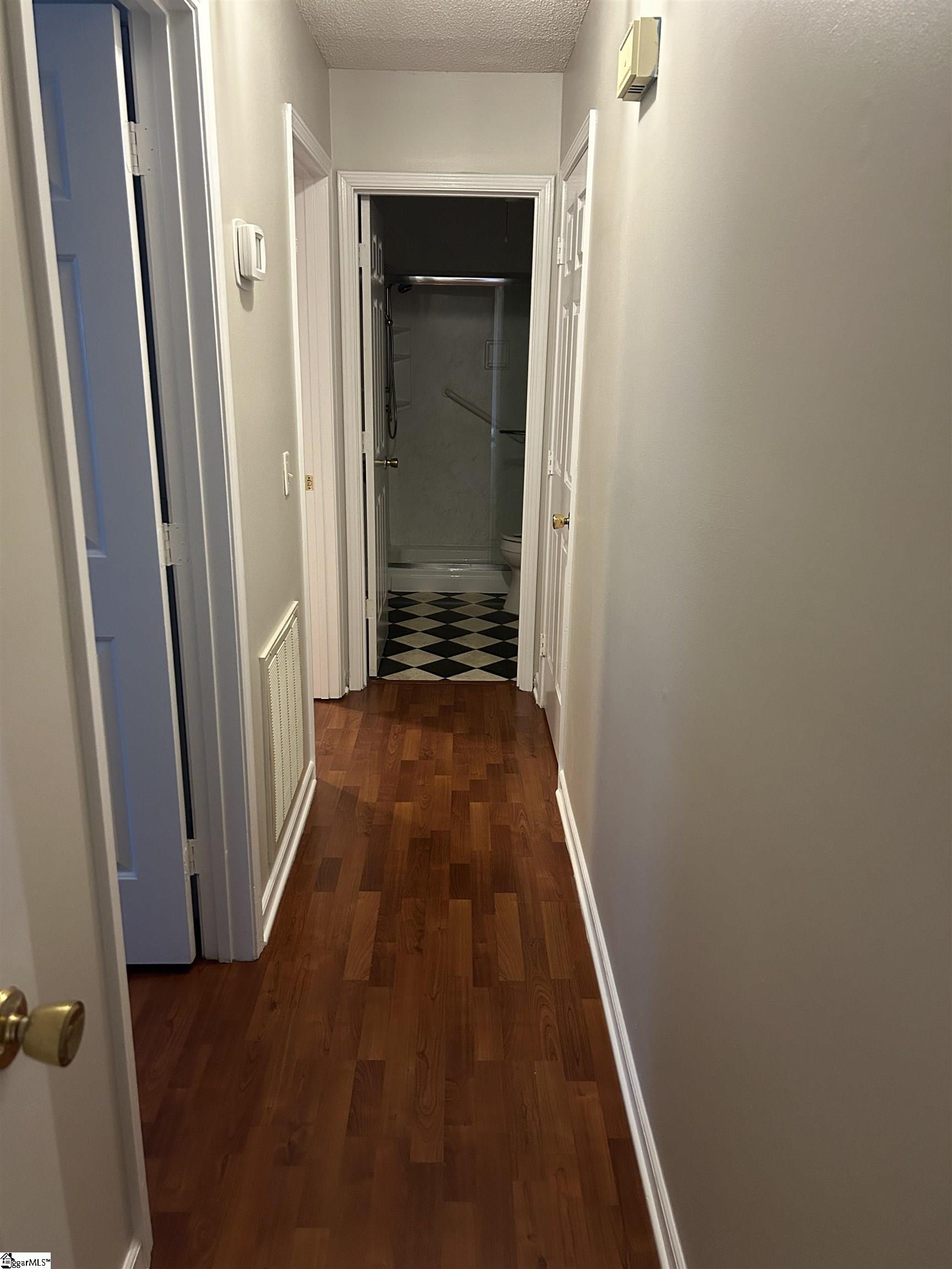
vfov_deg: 67.3
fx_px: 953
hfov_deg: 53.1
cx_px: 476
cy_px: 634
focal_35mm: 26
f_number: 1.5
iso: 400
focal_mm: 5.7
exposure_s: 1/40
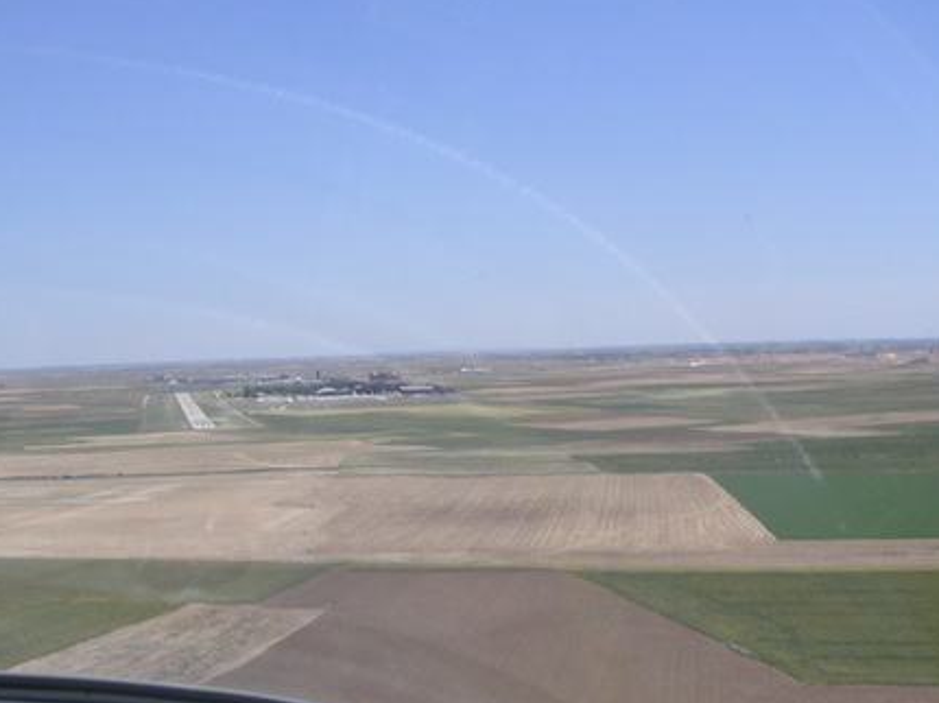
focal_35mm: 59
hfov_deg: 32.6
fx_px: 1600
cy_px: 463
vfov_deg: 24.7
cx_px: 368
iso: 50
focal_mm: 6
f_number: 6.7
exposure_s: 1/180
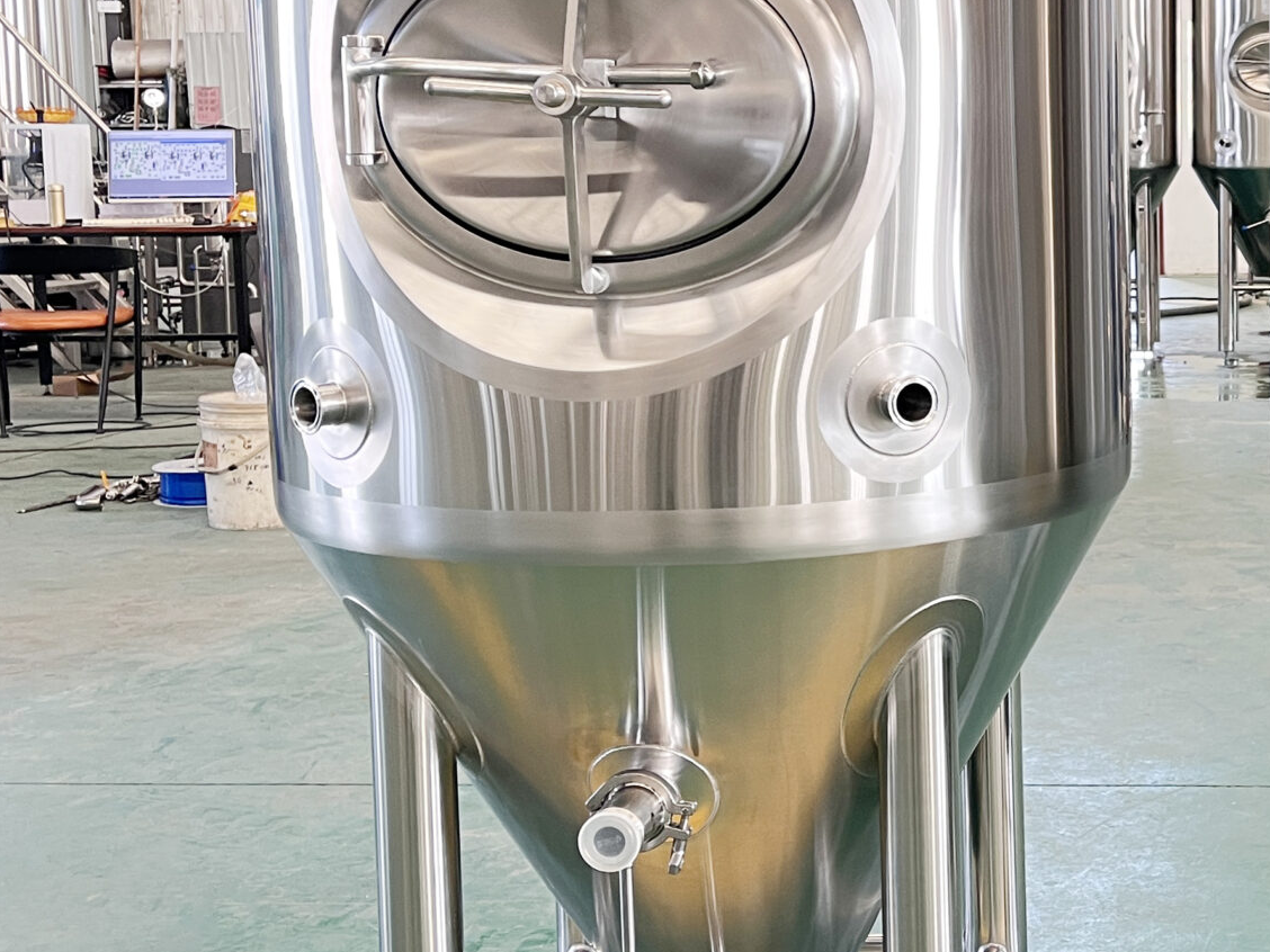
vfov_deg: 24.7
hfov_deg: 30.5
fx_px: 2165
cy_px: 348
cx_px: 1249
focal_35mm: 59
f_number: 1.6
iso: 125
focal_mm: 5.1
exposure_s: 1/64
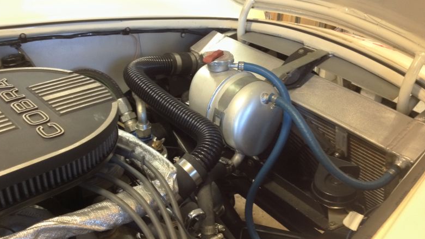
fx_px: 440
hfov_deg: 51.6
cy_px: 136
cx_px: 209
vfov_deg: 30.4
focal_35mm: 39
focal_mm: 4.28
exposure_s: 1/15
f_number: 2.4
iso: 320
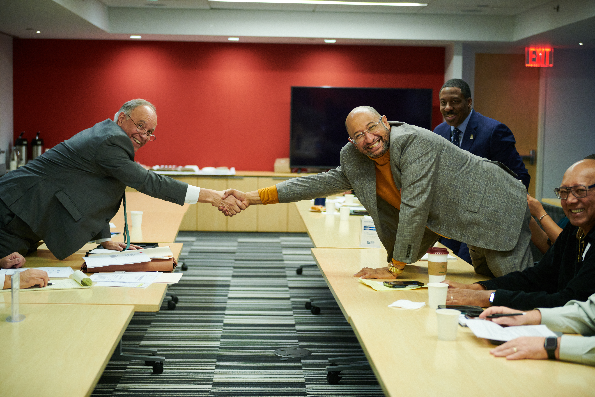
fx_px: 926
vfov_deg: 24.2
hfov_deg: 35.6
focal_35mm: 56
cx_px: 298
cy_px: 198
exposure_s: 1/160
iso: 2500
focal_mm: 56
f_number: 2.8
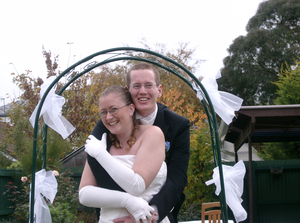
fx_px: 855
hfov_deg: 19.9
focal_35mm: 99
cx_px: 150
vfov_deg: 14.9
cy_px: 112
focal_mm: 20.2
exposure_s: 1/200
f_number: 4.6
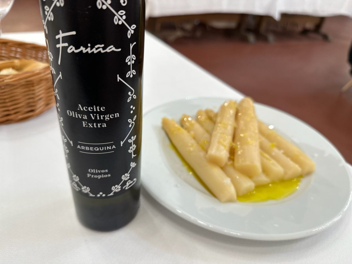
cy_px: 132
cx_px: 176
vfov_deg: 56.8
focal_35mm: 24
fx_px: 244
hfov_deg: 71.6
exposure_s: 1/100
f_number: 1.78
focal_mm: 6.86
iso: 200
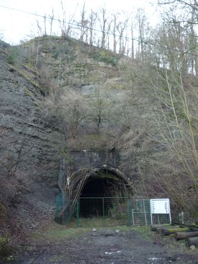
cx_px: 99
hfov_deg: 44.2
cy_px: 132
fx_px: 244
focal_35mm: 32
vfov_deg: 56.8
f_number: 3.3
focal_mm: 5.2
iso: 160
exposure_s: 1/30
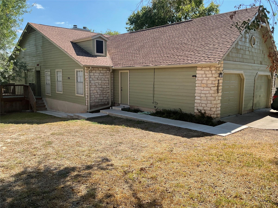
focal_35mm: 29
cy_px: 104
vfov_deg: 48.2
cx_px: 139
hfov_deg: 61.7
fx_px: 233
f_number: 1.8
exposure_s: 1/997
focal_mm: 3
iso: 16
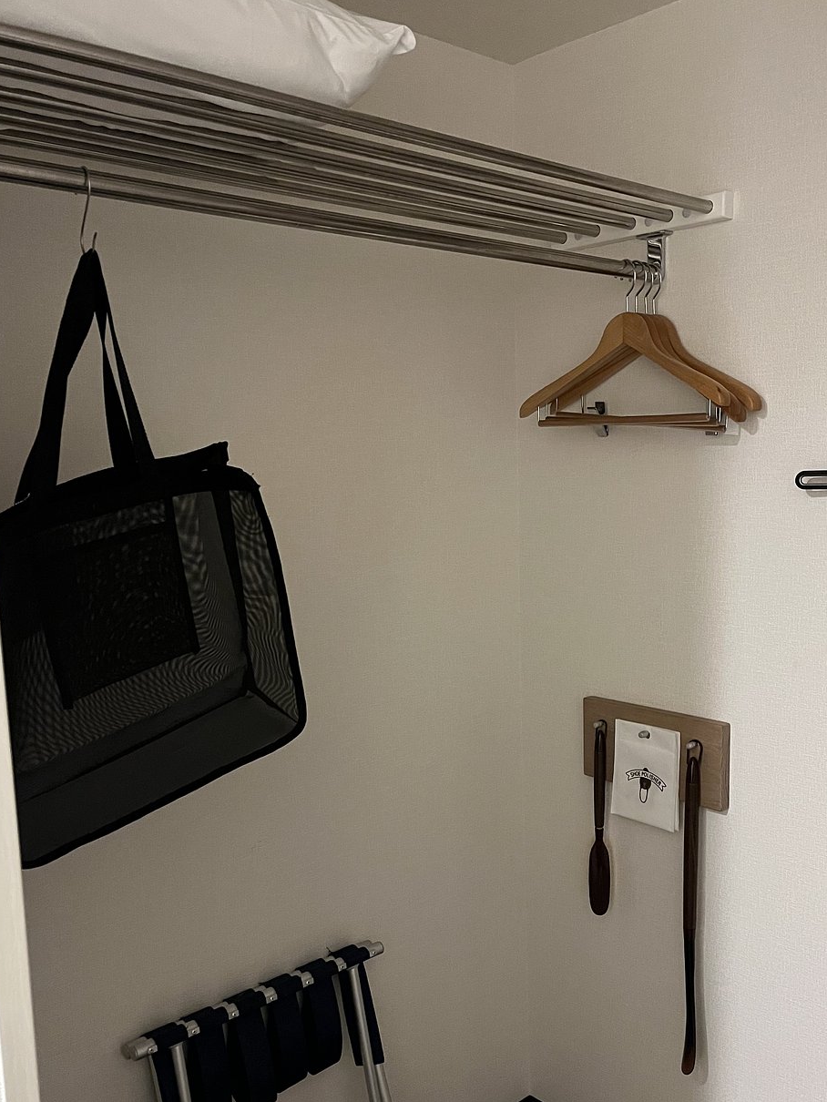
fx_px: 1051
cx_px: 456
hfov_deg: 42.9
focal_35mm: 33
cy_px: 608
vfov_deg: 55.2
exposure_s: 1/33
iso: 640
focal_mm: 5.1
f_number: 1.6
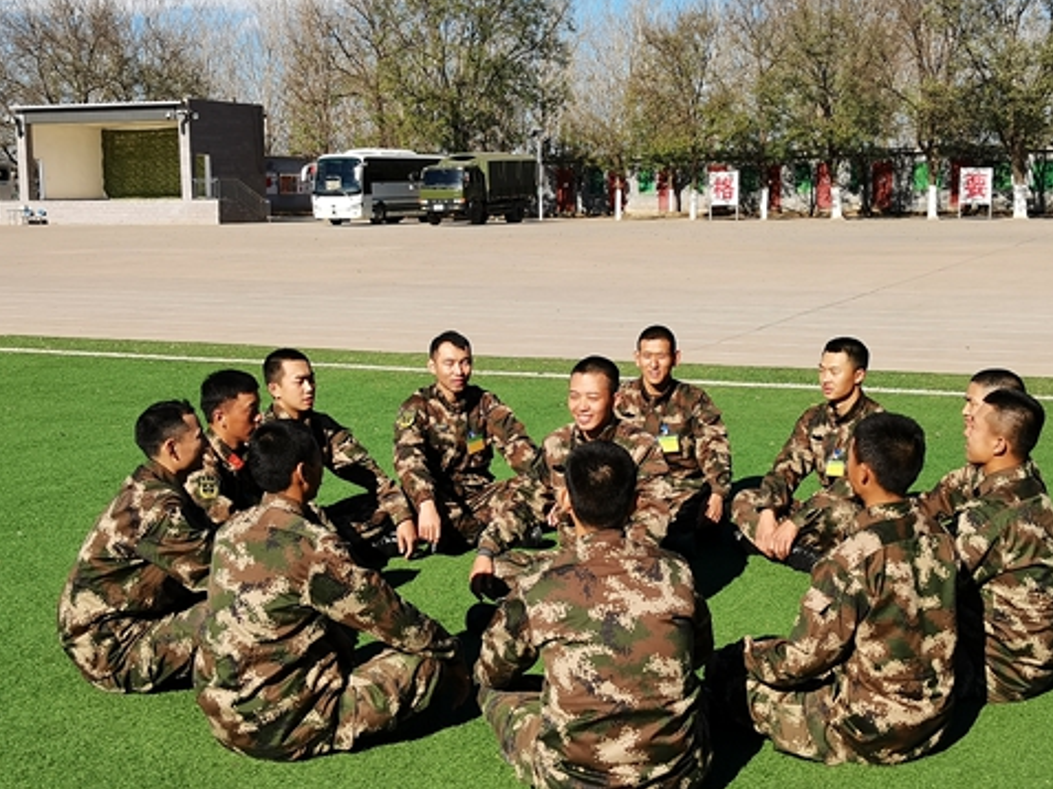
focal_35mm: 49
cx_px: 584
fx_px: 1490
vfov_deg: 29.6
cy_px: 381
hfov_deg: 38.9
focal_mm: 4.94
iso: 50
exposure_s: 1/1435
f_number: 1.9
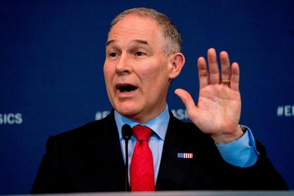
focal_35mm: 162
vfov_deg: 8.5
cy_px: 98
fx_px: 1323
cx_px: 147
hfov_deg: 12.7
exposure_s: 1/160
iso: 8000
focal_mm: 162
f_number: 5
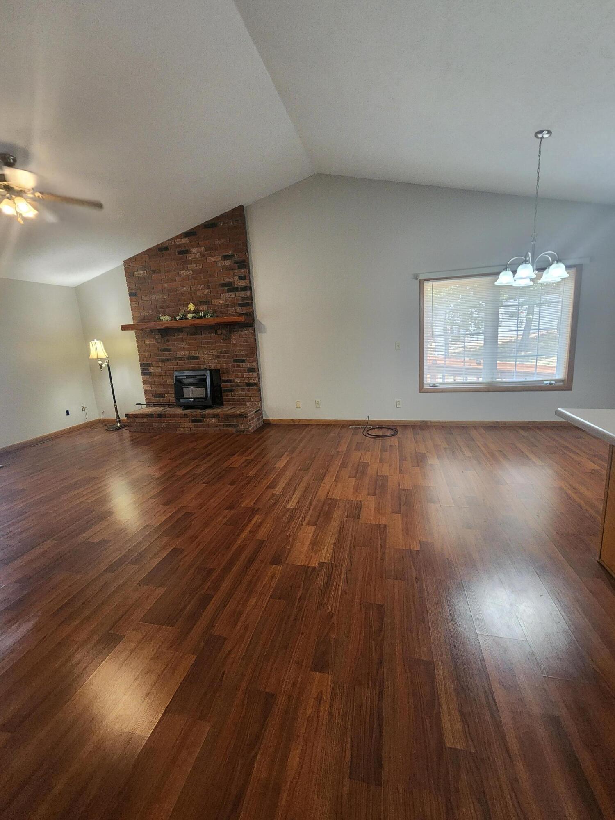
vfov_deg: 106.2
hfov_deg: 89.9
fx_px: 308
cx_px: 308
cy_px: 410
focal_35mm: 13
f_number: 2.2
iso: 400
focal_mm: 2.2
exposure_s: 1/60
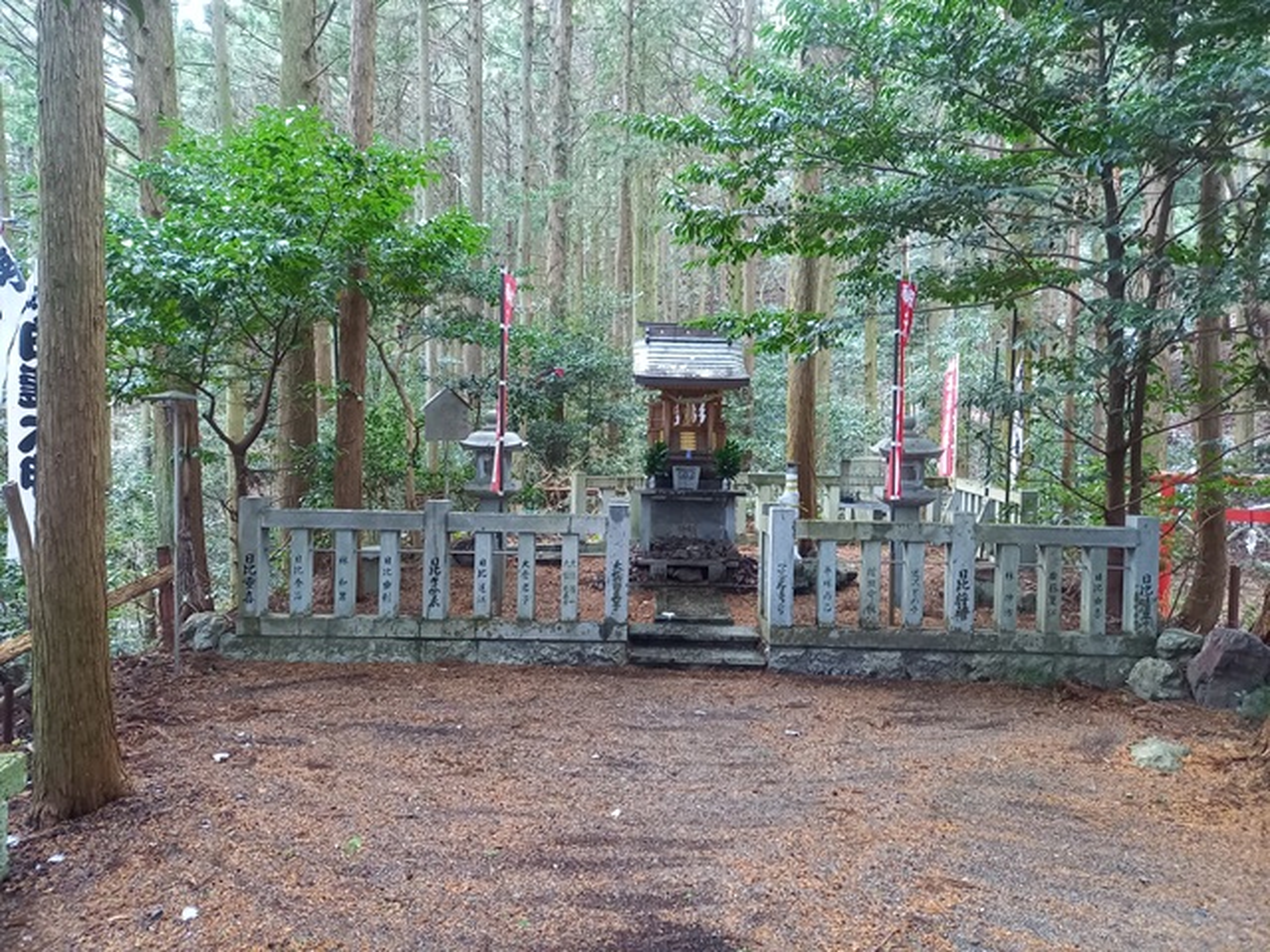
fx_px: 917
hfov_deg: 69.4
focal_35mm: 25
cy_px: 476
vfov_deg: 54.9
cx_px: 635
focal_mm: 4.65
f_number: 1.8
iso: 500
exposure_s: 1/30
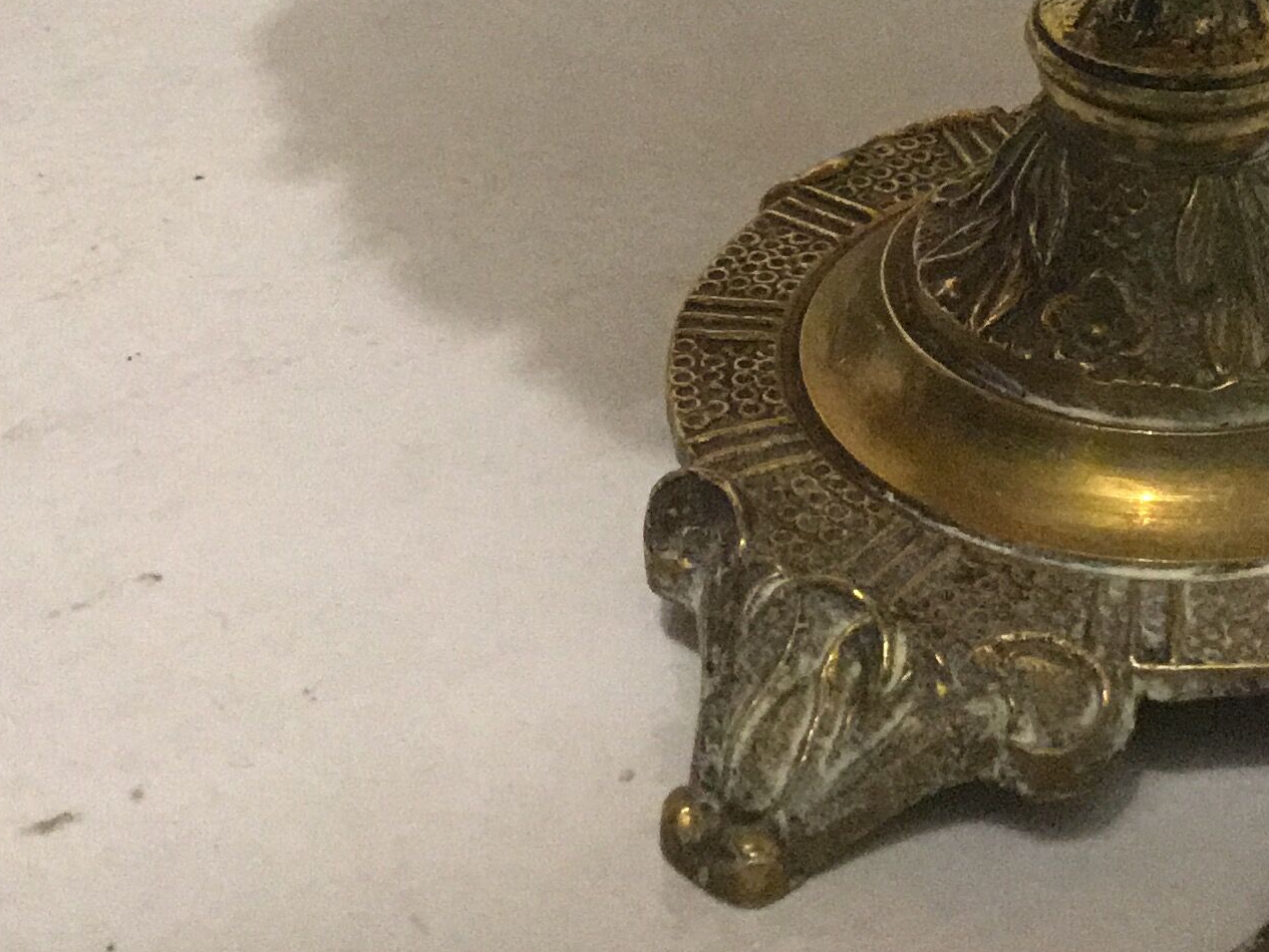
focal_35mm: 80
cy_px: -208
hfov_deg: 23.9
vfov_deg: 17.5
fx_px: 2933
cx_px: 1079
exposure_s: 1/17
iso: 320
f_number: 2.4
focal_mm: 3.3
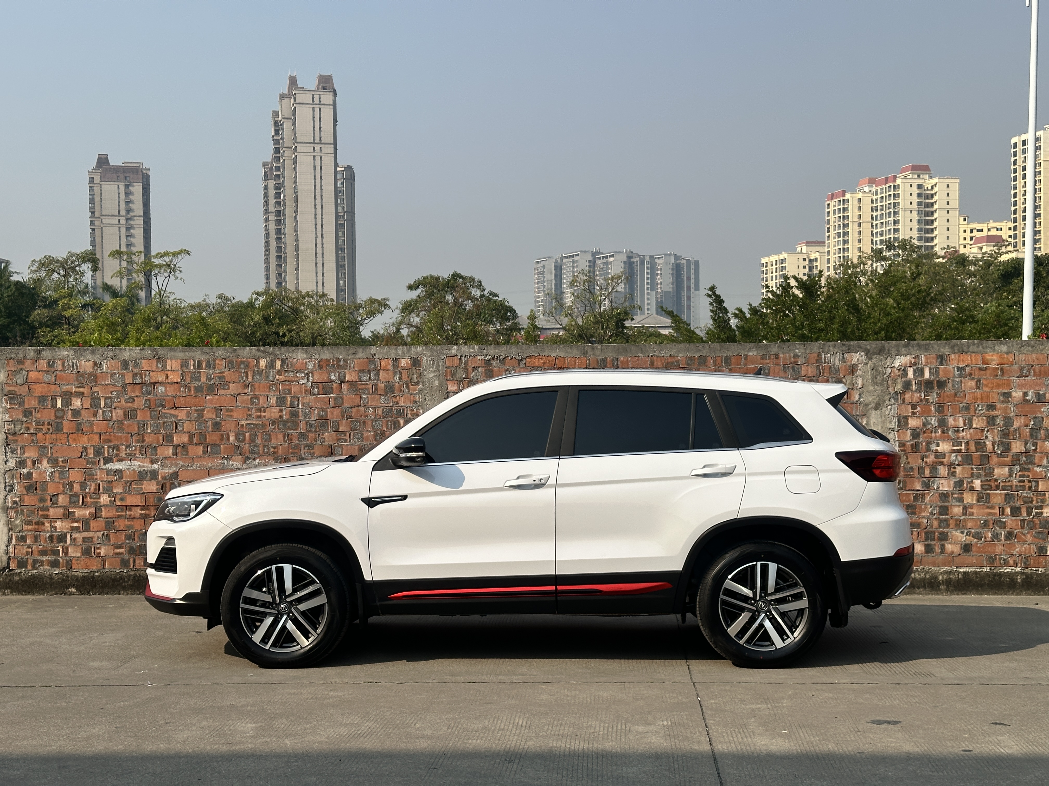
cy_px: 393
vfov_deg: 30.3
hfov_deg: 39.7
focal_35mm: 48
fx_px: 1455
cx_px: 524
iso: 64
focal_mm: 6.86
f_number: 1.78
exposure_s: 1/5556
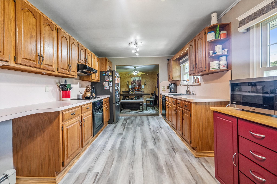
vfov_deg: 73.7
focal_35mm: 16
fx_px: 123
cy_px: 92
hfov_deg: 96.7
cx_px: 138
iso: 1250
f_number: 5.6
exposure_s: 1/80
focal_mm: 16
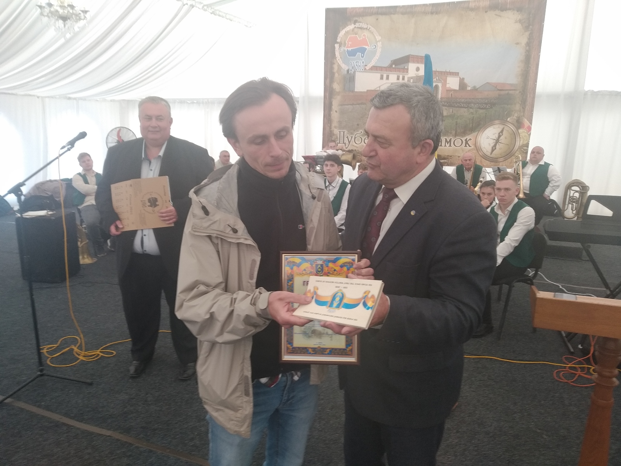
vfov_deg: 53.1
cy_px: 233
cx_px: 310
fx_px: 466
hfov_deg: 67.3
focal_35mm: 26
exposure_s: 1/50
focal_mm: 3.82
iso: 125
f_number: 2.2
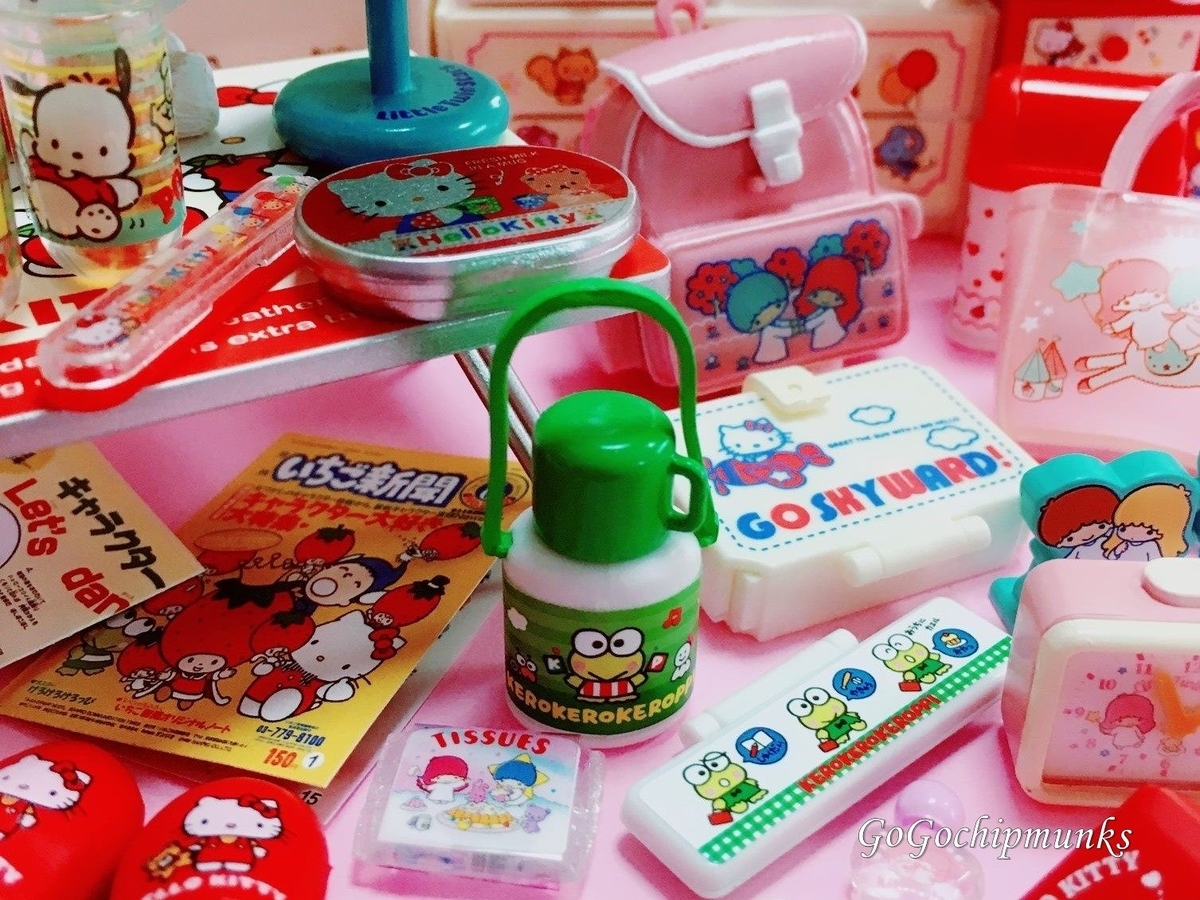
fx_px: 1005
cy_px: 450
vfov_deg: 48.2
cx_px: 600
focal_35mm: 29
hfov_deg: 61.7
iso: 50
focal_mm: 4.15
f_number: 2.2
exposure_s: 1/33
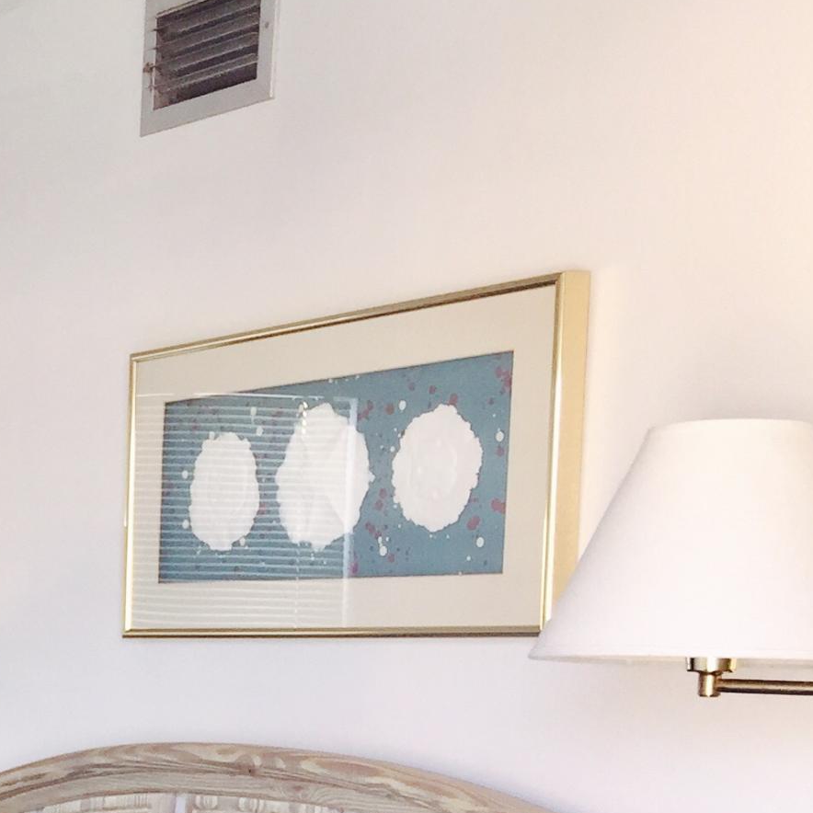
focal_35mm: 87
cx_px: -532
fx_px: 2312
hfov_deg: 17.2
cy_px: 890
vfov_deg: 19.1
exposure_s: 1/30
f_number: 2.2
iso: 32
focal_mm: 4.15
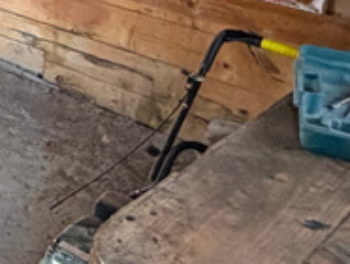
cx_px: -111
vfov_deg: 18.6
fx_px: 780
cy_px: -6
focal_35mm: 77
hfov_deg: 22.5
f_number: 2.2
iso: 500
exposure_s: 1/60
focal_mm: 2.22
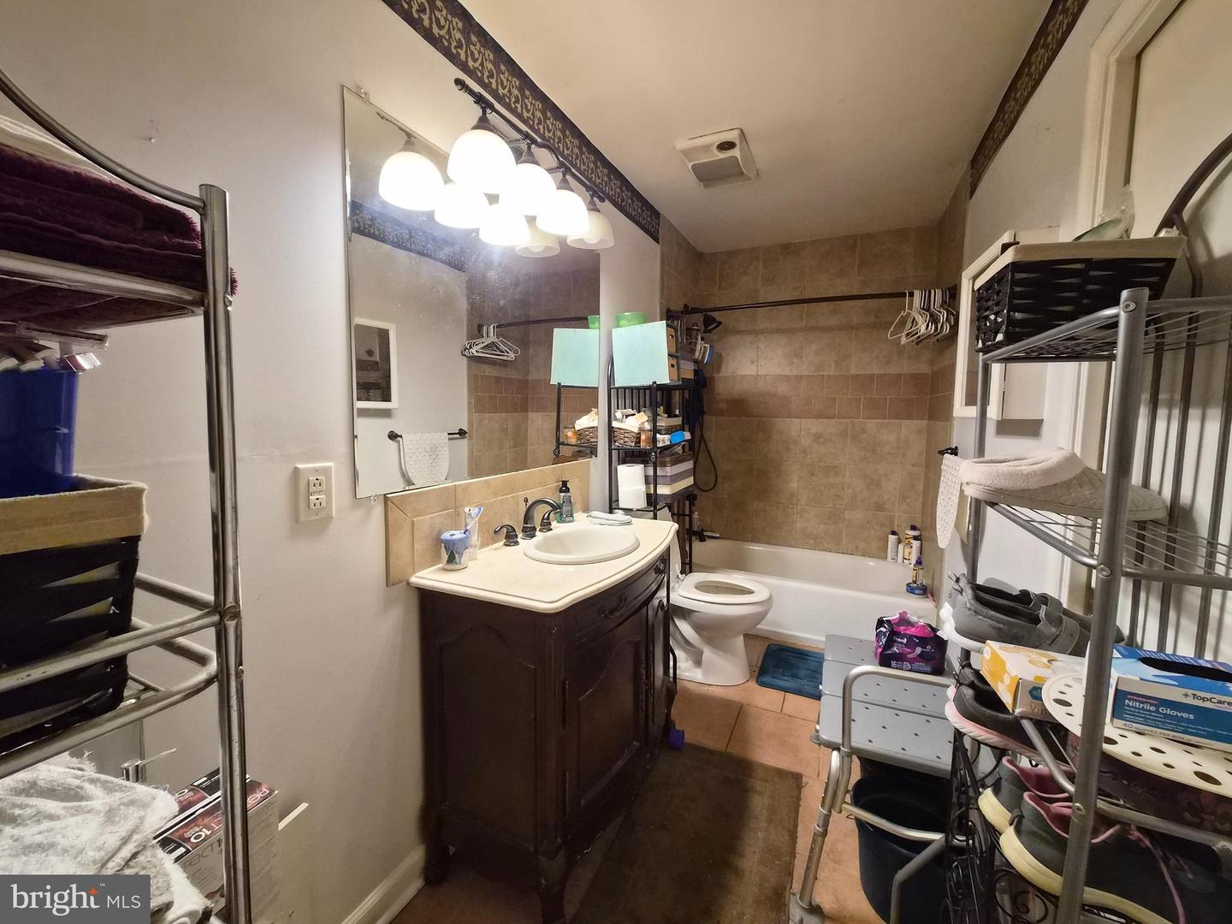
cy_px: 462
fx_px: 463
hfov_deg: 106.2
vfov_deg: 89.9
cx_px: 616
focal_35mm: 13
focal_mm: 1.7
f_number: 2.2
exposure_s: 1/60
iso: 500
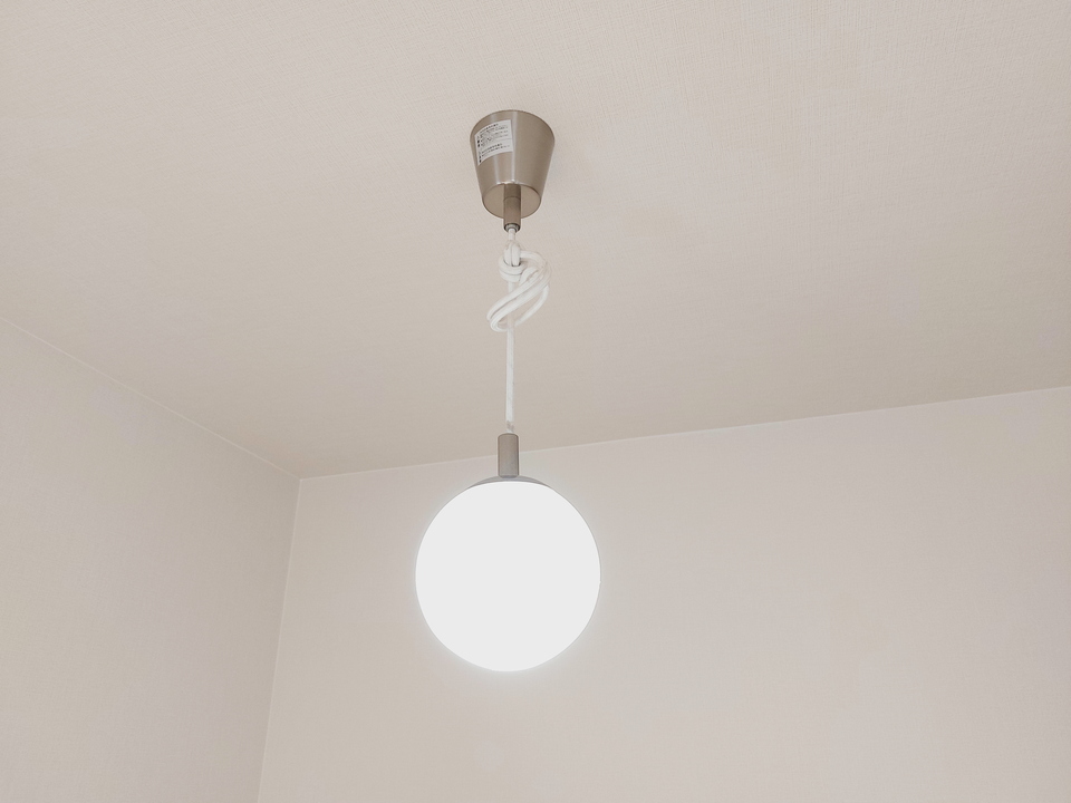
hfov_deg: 71.6
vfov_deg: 56.8
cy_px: 402
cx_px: 536
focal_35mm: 24
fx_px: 743
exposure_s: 1/40
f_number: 1.8
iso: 32
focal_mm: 5.23
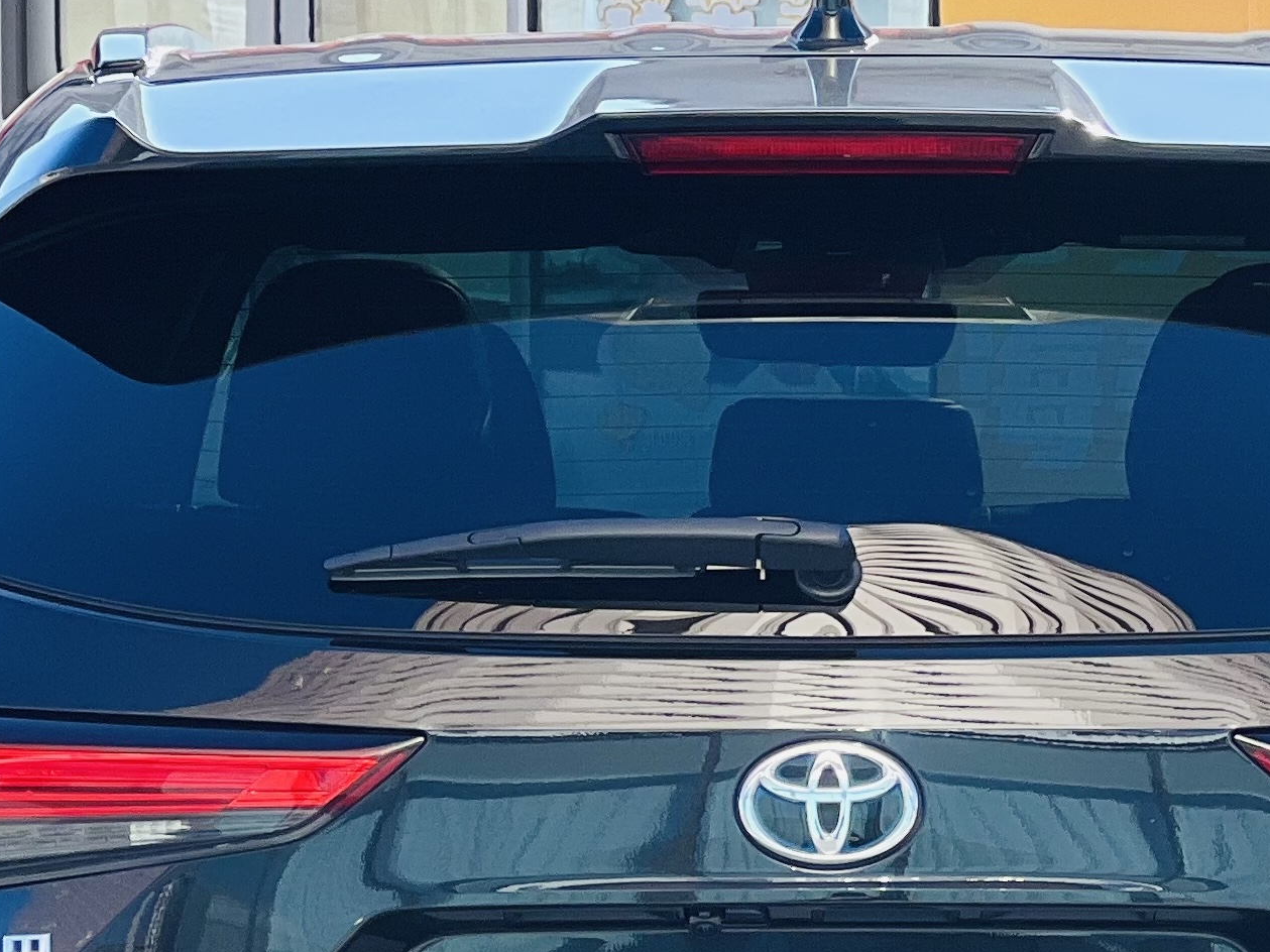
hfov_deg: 9.9
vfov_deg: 7.4
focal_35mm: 200
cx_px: 817
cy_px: 1039
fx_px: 7337
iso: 25
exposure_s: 1/191
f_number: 2.8
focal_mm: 9
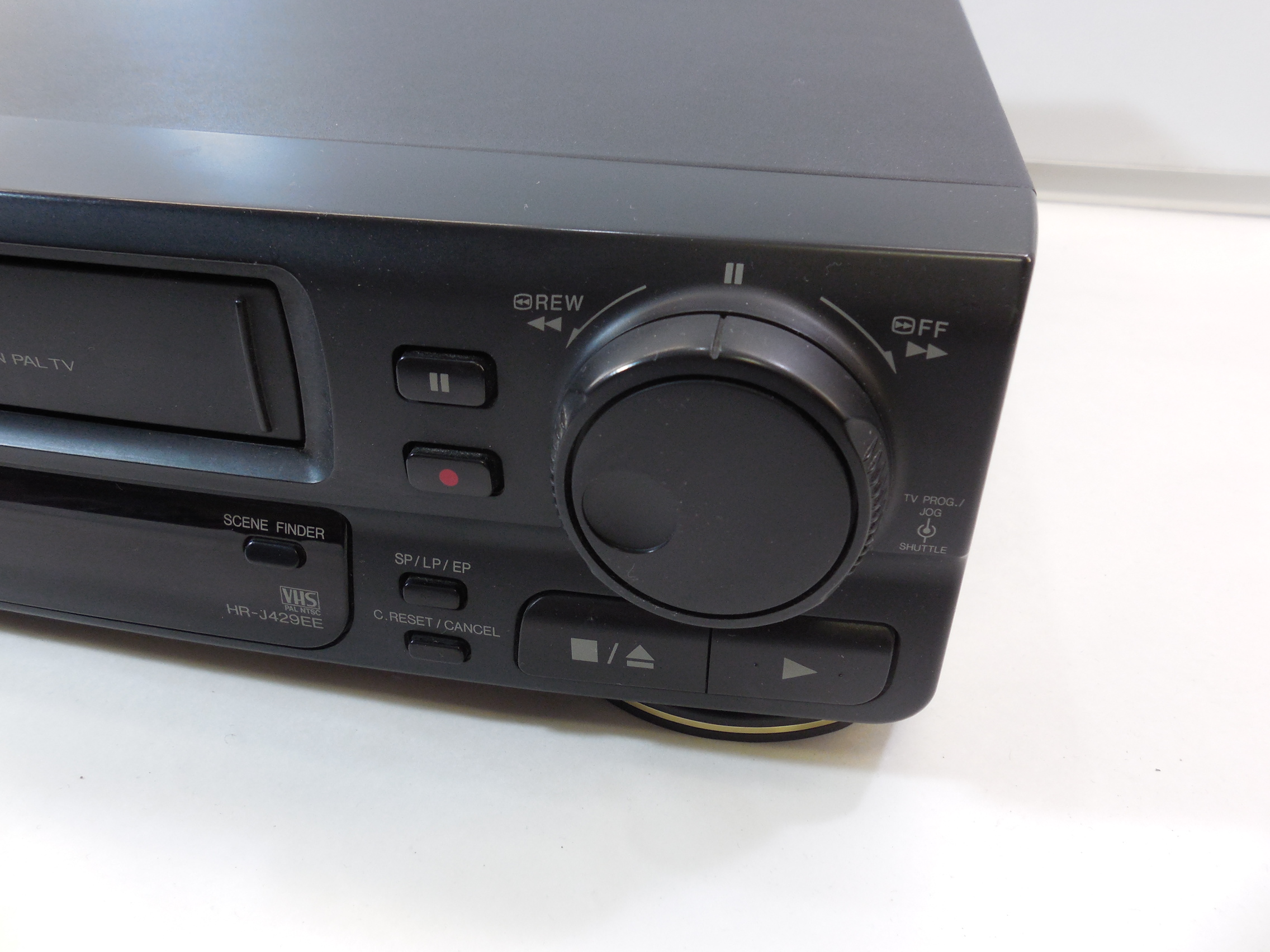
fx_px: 954
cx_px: 635
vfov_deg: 53.1
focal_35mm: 26
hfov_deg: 67.3
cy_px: 476
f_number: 3.5
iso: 250
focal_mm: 4.6
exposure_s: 1/30
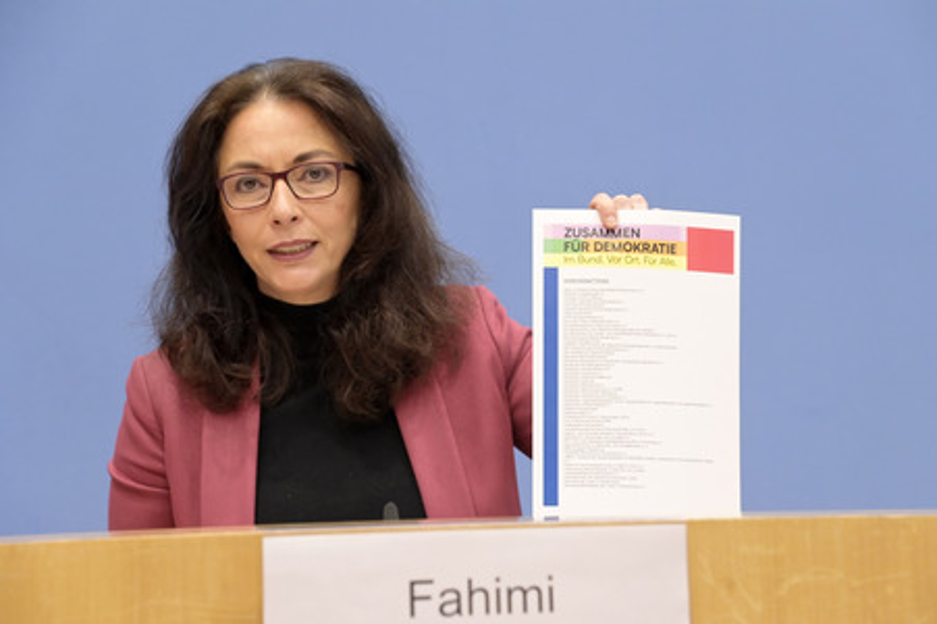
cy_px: 312
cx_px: 468
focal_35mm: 92
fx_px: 2393
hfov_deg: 22.2
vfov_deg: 14.8
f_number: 5.6
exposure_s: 1/320
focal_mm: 92
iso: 5000
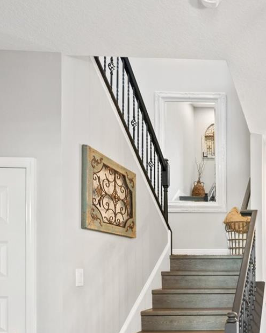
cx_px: 317
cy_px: 263
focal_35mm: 34
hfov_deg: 34.8
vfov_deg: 49.9
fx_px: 334
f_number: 7.1
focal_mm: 14
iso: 250
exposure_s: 1/1.67
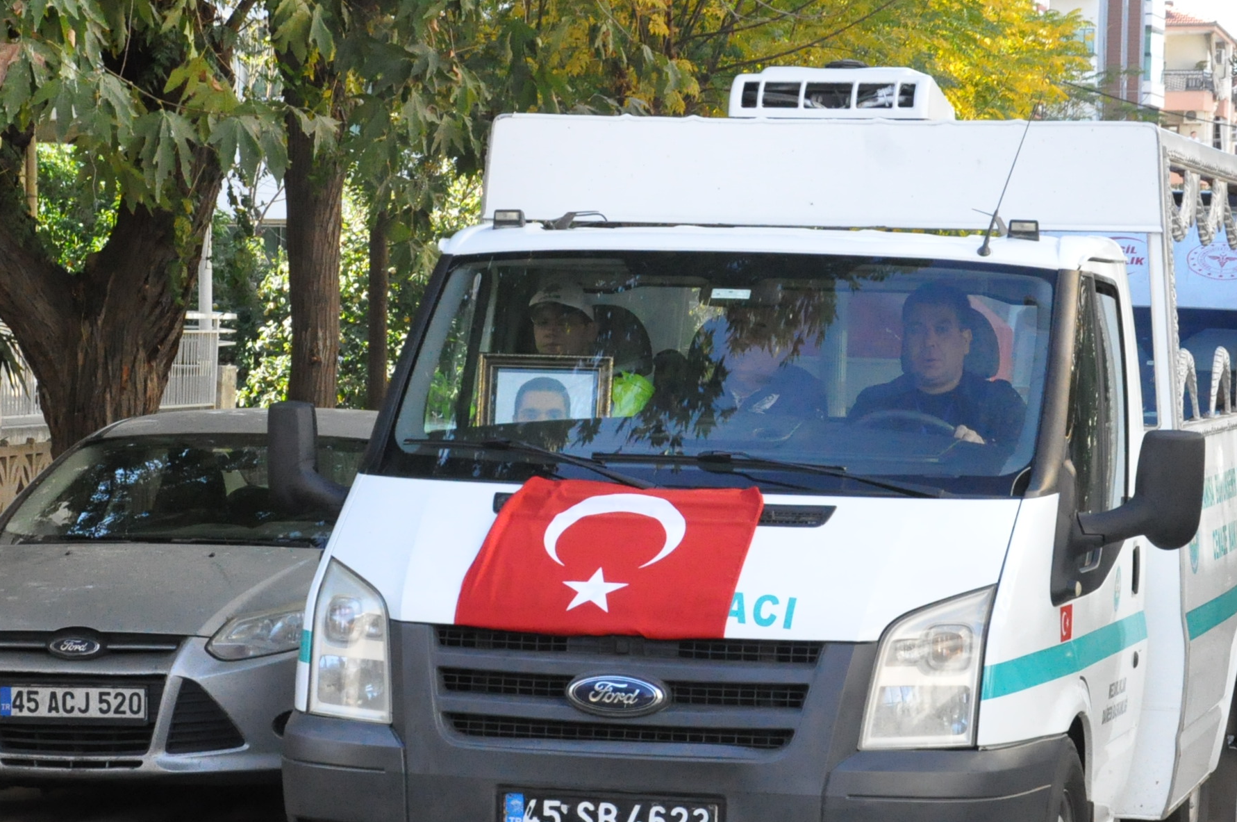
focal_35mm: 130
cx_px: 588
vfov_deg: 10.5
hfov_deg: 15.8
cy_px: 586
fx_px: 4462
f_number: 11
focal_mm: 48
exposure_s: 1/500
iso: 3200
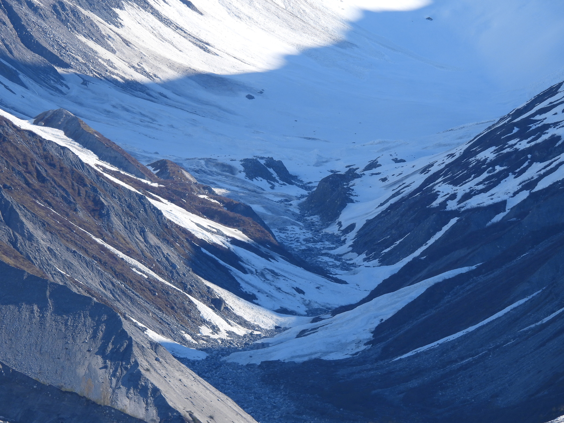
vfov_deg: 3.0
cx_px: 282
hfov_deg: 4.0
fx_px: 8147
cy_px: 212
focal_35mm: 500
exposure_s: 1/500
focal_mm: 89.2
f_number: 5
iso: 100
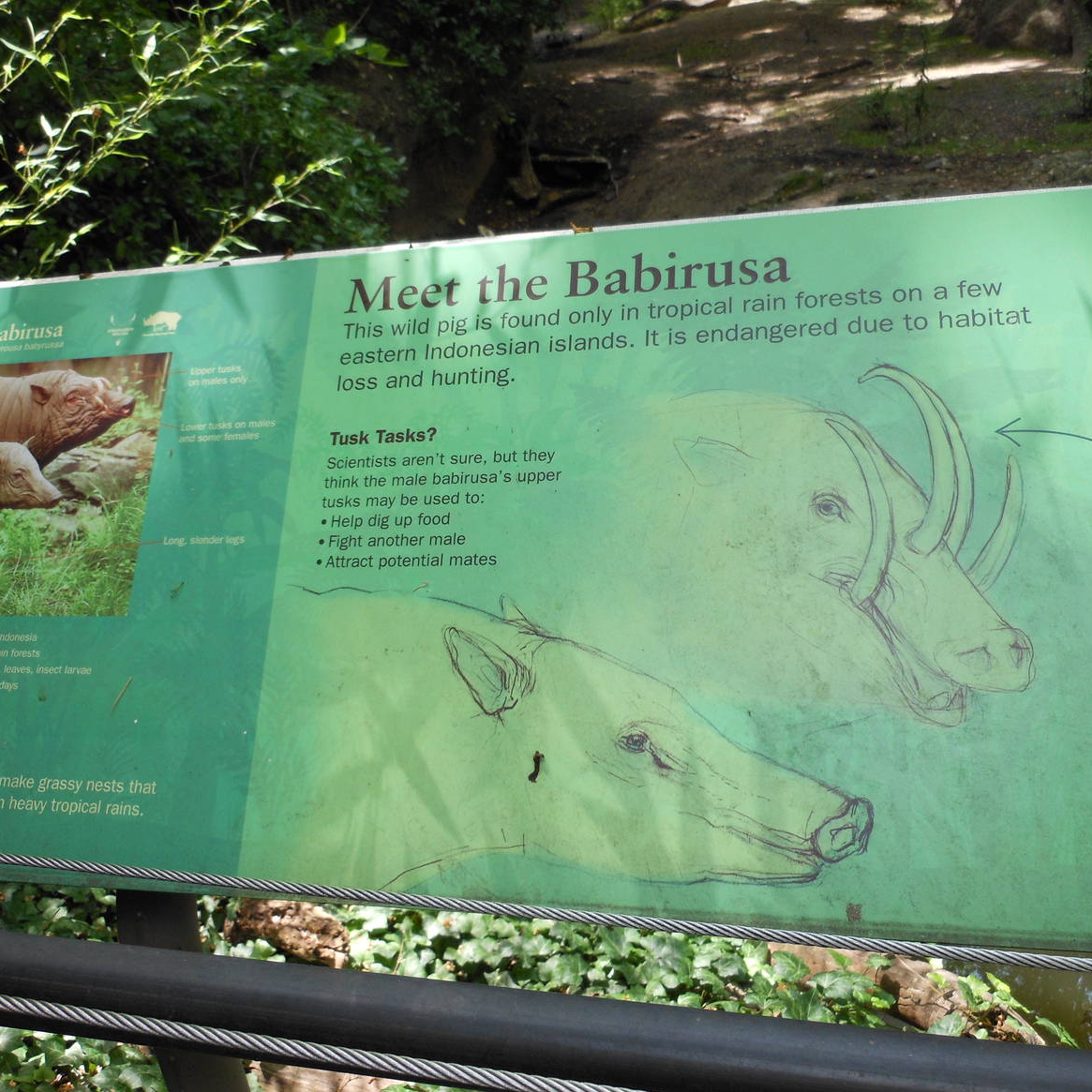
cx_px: 486
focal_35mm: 34
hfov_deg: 48.4
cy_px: 539
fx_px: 1213
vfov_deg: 48.4
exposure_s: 1/60
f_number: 3.7
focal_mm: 5
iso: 80
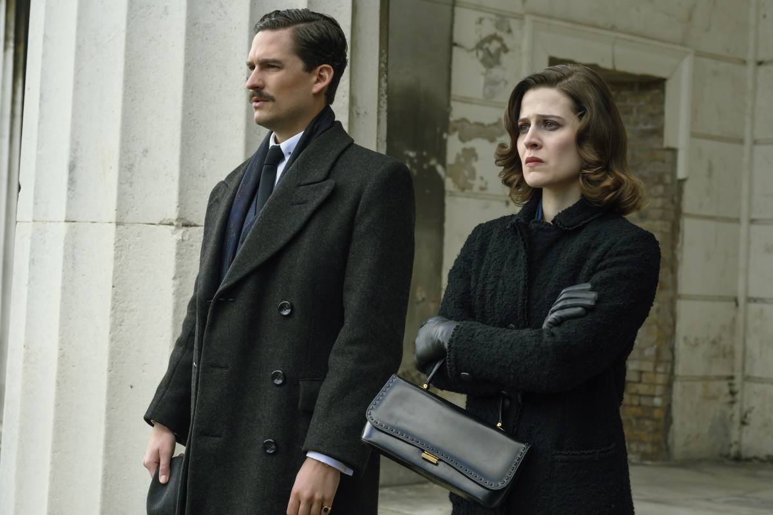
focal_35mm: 75
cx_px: 386
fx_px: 1610
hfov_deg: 27.0
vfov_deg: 18.2
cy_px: 258
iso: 800
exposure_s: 1/1000
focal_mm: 50
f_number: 5
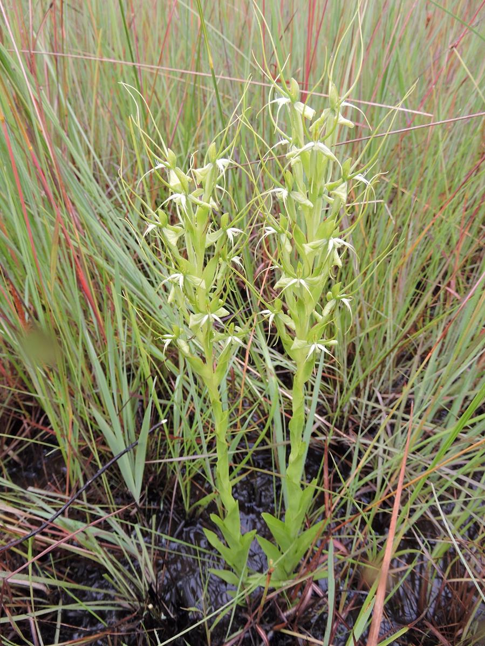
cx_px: 242
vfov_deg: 71.6
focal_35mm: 24
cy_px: 323
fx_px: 448
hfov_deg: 56.8
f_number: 3.3
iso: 100
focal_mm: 4.3
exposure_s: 1/125
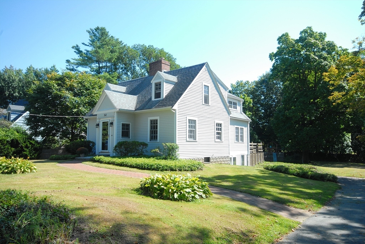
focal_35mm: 27
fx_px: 274
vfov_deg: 48.1
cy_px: 122
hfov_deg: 67.3
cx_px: 182
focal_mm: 18
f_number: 10
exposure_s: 1/125
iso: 400
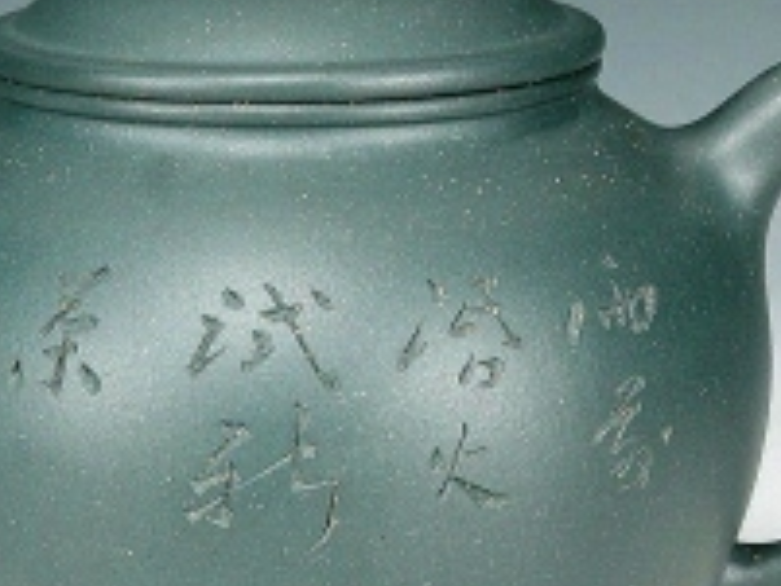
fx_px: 5125
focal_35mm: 227
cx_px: 346
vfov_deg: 6.6
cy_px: 334
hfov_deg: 8.7
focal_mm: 29.5
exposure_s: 1/4.4
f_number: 7.5
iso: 100
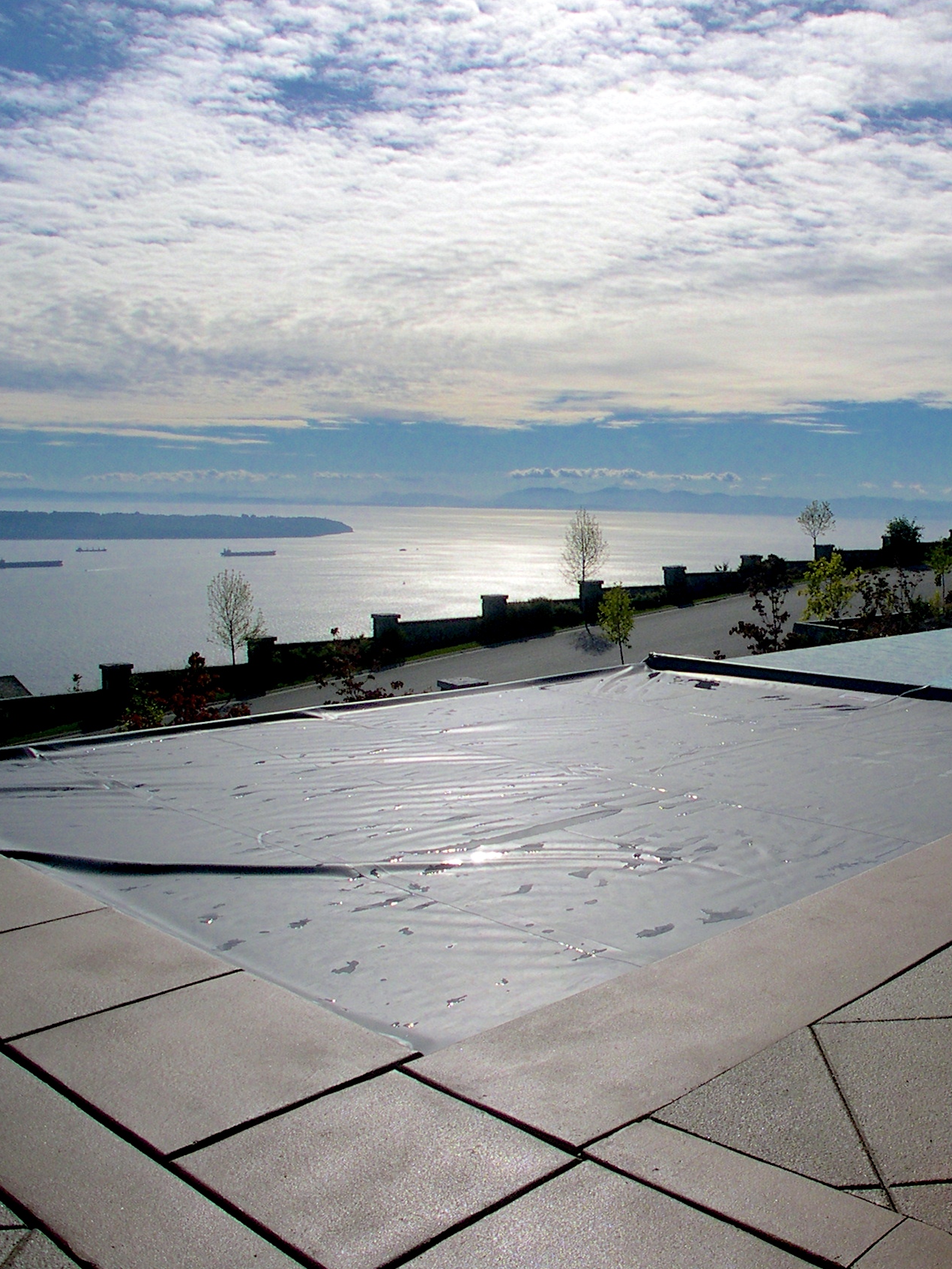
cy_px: 633
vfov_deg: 37.5
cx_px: 774
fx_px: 1870
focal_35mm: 51
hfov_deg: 27.9
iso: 100
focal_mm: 8
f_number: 7.6
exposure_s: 1/839
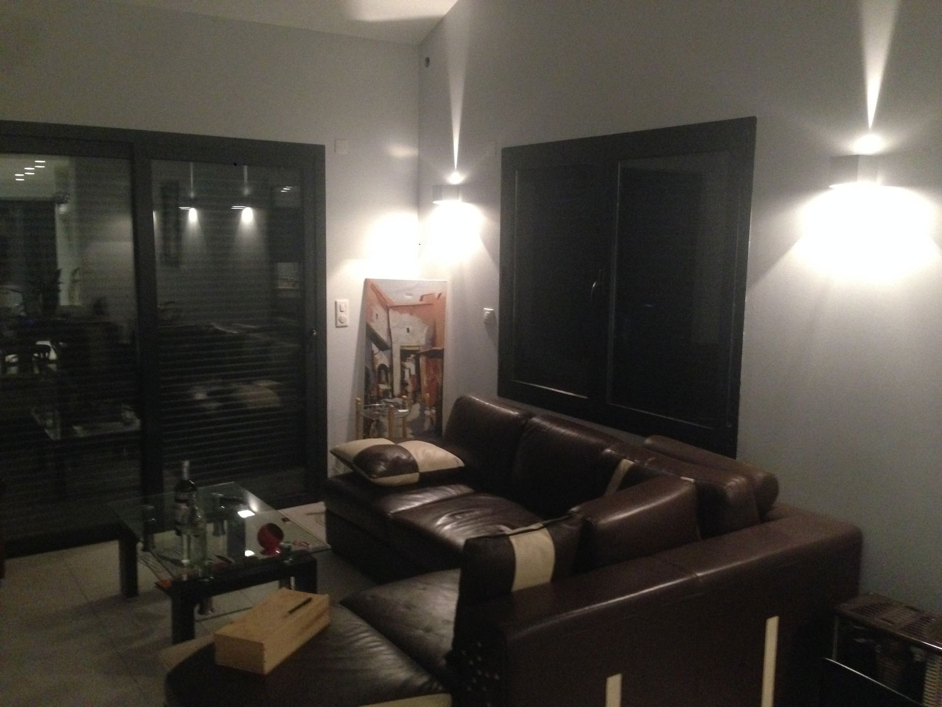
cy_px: 354
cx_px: 471
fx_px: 898
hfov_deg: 55.4
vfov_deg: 42.9
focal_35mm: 33
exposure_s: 1/15
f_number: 2.4
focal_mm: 4.12
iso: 500
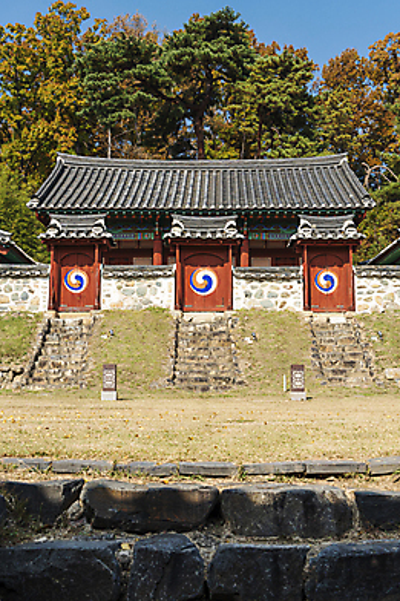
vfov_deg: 40.4
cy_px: 304
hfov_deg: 27.5
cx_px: 203
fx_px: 817
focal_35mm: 49
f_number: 8
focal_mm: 48
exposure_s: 1/500
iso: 200
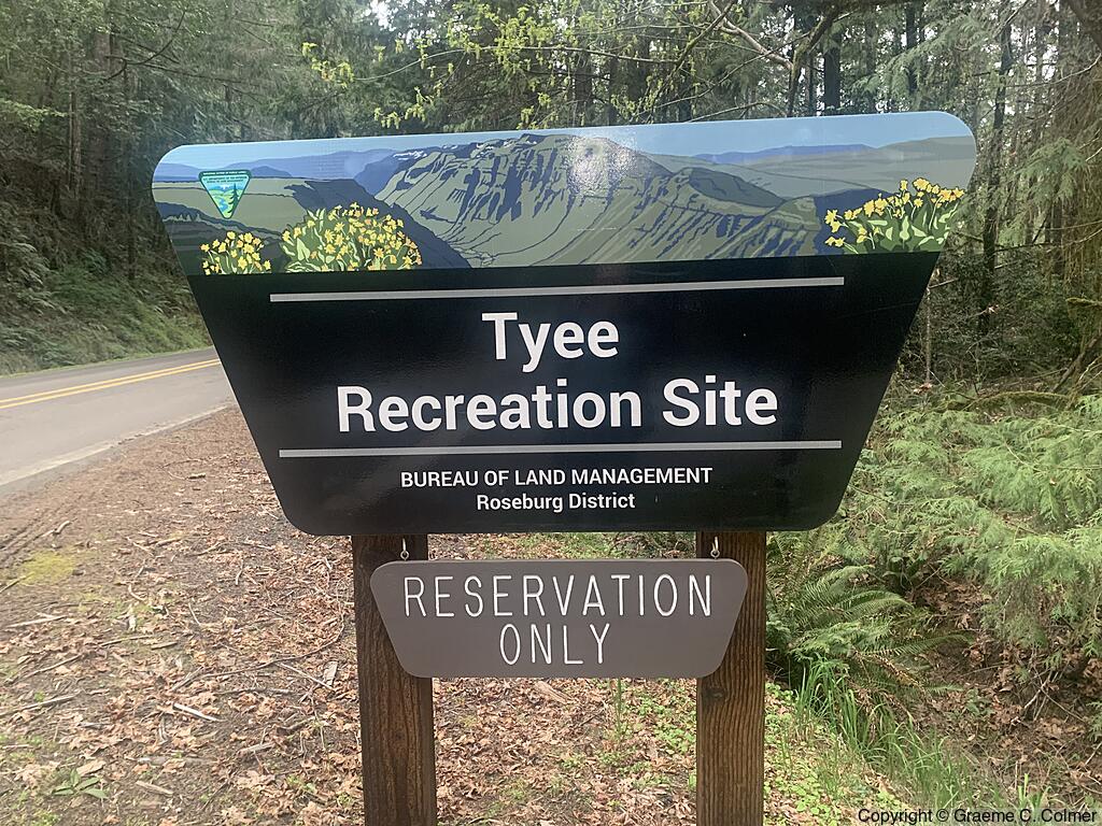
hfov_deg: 67.3
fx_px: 828
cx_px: 551
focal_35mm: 26
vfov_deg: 53.1
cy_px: 413
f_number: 1.8
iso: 400
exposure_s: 1/52
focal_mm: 4.25
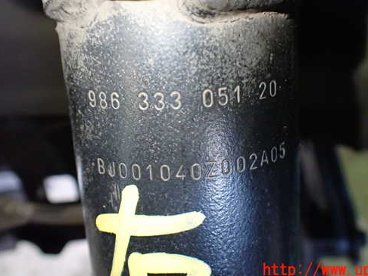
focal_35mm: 37
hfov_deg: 50.0
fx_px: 394
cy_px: 110
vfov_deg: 38.5
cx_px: 207
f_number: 2.3
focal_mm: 5.4
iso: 800
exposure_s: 1/60
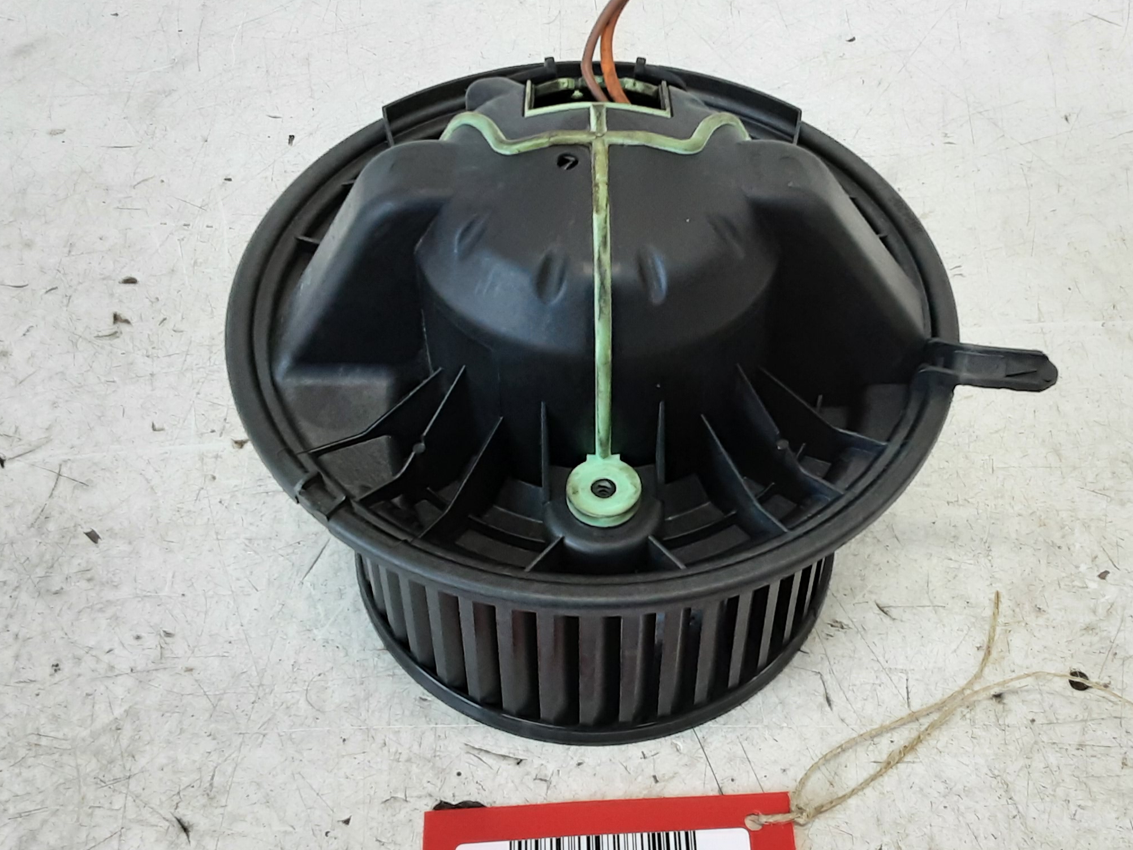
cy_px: 478
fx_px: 1440
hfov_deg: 42.8
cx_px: 646
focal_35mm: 44
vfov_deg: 32.8
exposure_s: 1/50
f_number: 1.9
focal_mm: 2.91
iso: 100
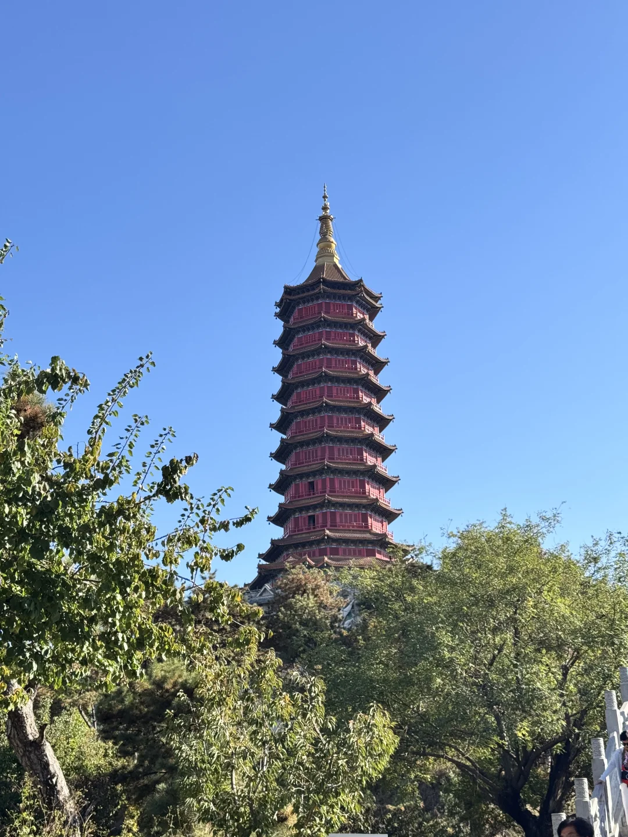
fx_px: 1161
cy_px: 418
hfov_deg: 30.3
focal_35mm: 48
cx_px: 314
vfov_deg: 39.7
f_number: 1.78
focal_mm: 6.76
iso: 64
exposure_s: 1/2331
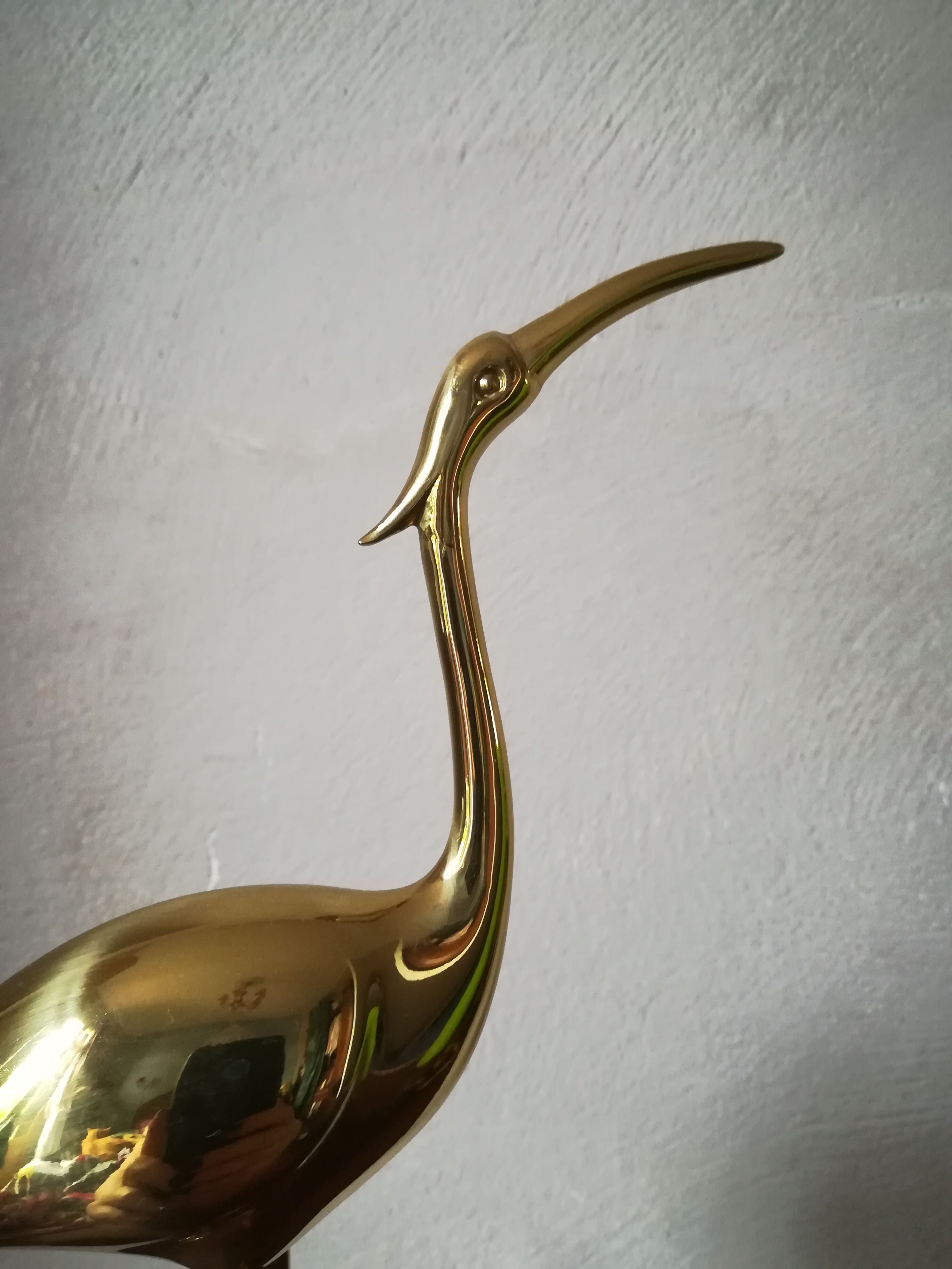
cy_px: 634
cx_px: 476
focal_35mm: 26
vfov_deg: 67.3
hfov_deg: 53.1
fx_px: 953
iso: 500
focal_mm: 3.83
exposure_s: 1/25
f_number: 2.2
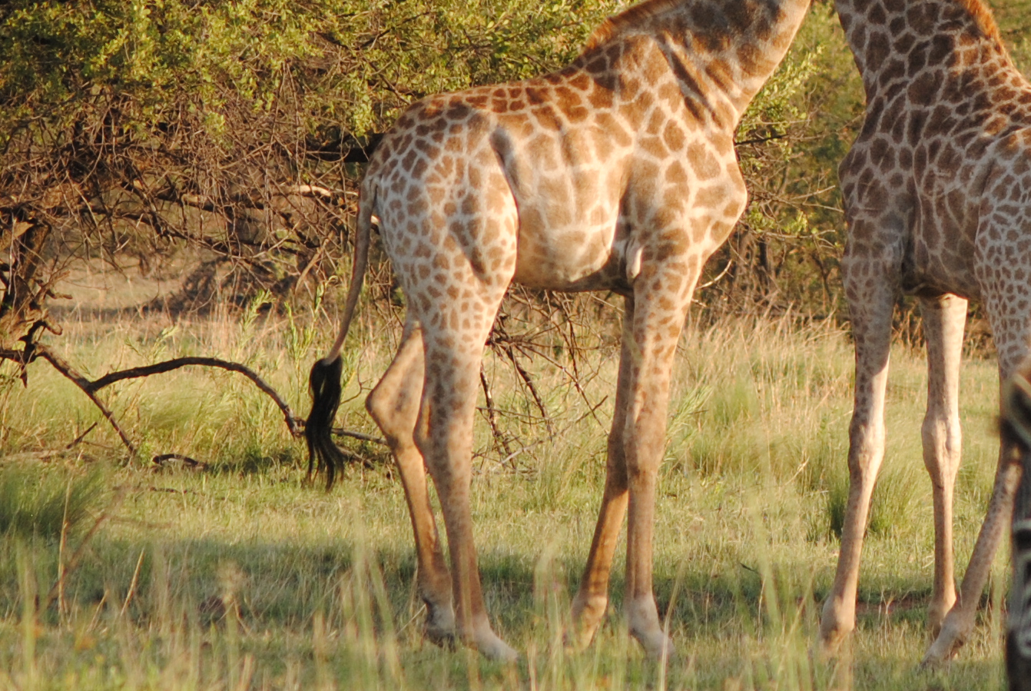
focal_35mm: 649
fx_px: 18613
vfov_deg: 2.1
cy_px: 3
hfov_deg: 3.2
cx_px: 928
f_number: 4.5
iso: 250
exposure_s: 1/500
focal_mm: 150
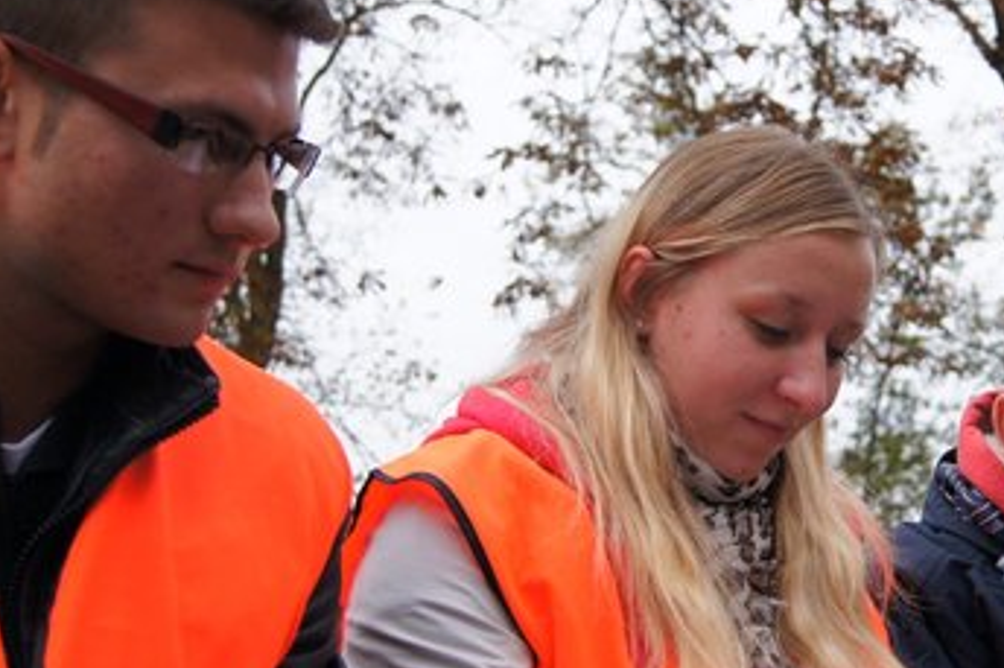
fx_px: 1895
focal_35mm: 68
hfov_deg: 29.2
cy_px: 490
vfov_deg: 19.9
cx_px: 753
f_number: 4
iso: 1250
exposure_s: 1/2000
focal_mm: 24
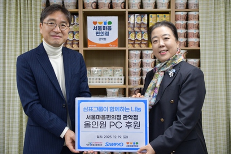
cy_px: 77
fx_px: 269
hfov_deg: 46.4
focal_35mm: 42
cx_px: 116
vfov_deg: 31.9
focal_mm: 28
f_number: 4
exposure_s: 1/125
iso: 800
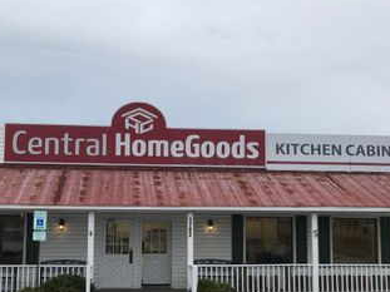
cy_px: 181
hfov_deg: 42.0
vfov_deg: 32.0
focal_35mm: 45
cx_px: 173
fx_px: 507
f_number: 1.8
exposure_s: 1/656
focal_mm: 3.99
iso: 20
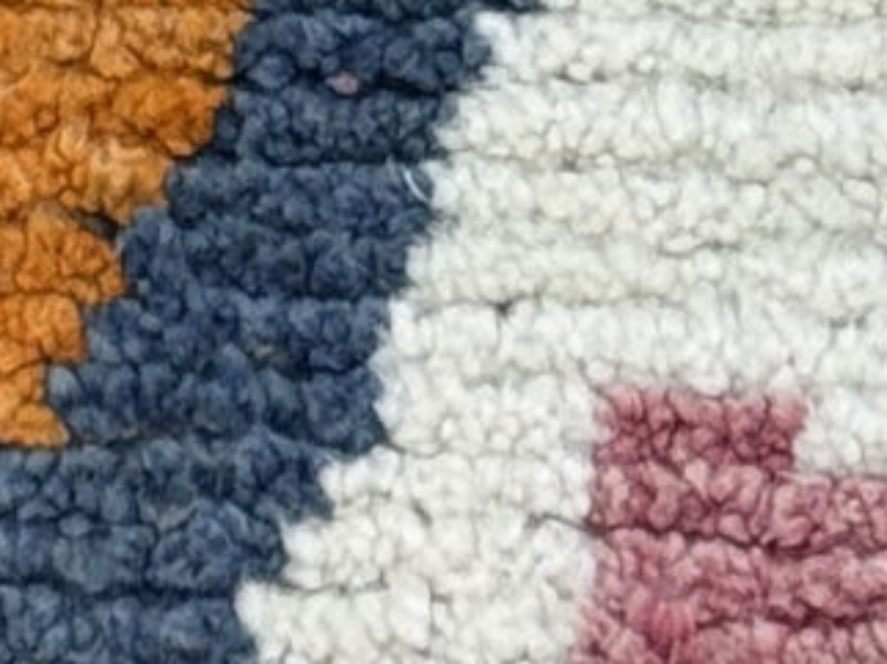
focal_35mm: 382
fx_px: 9781
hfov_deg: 5.2
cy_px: -2422
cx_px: -39
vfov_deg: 3.6
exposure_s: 1/50
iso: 100
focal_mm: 6.76
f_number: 1.78
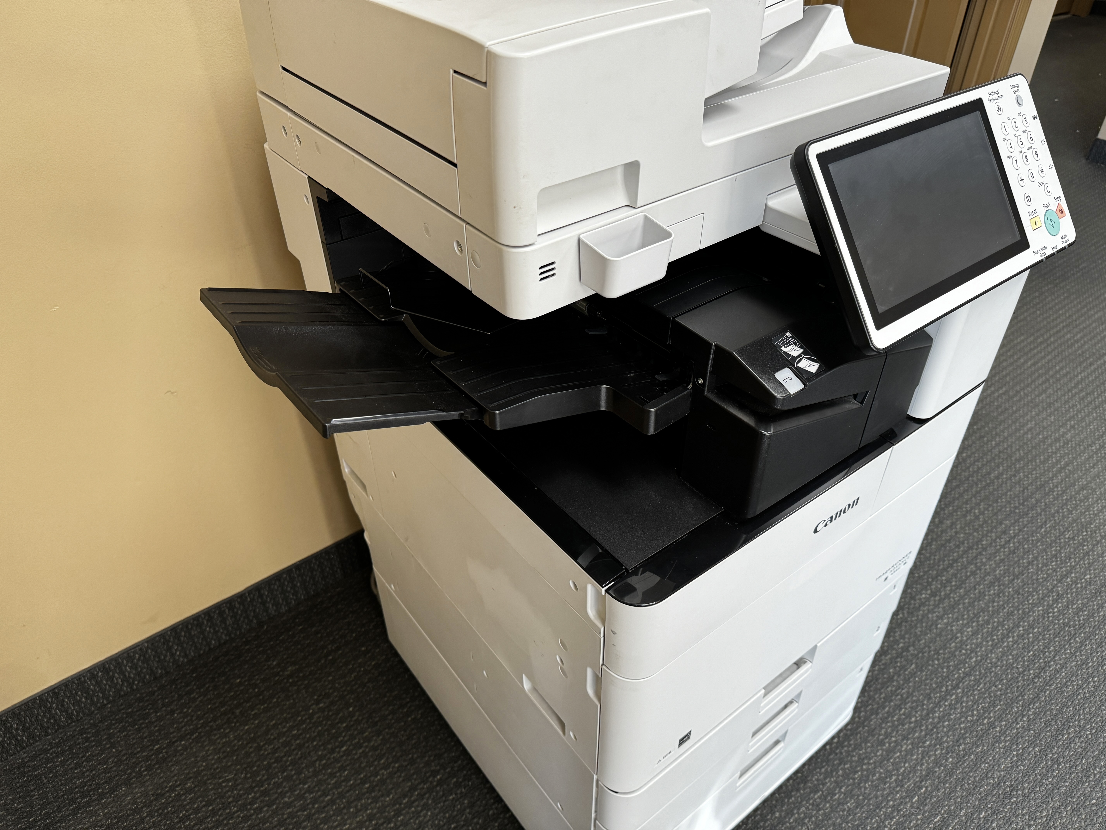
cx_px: 553
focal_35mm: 24
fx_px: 767
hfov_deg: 71.6
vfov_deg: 56.8
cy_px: 415
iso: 160
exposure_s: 1/120
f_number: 1.78
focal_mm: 6.86
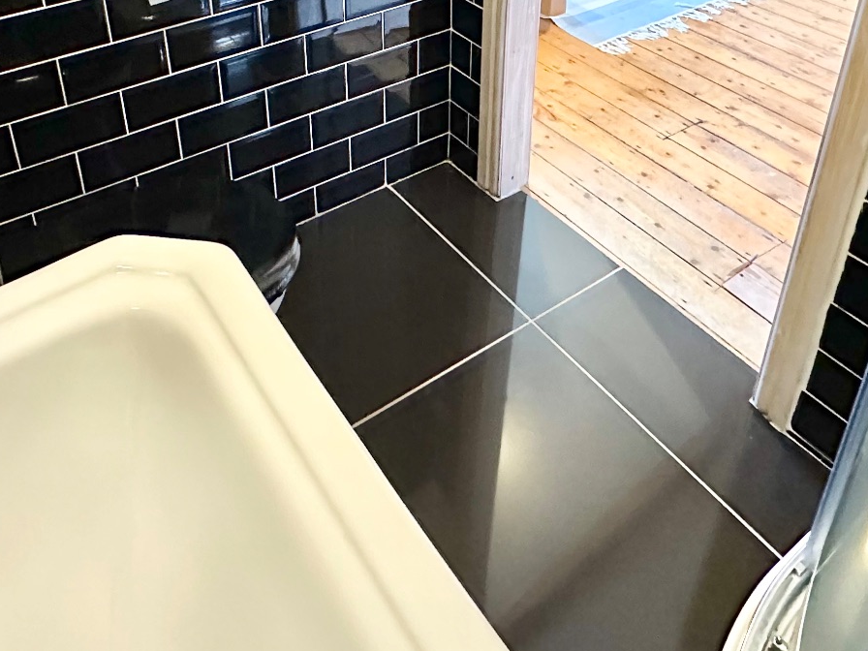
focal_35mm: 32
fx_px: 802
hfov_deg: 56.5
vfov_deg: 39.0
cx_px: 358
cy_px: -2
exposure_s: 1/50
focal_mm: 2.22
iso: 1000
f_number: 2.2
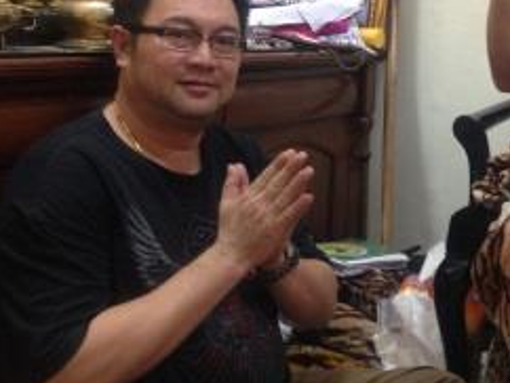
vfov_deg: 23.8
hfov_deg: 30.6
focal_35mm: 61
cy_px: 84
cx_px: 434
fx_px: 900
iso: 250
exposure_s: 1/20
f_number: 2.4
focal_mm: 4.13
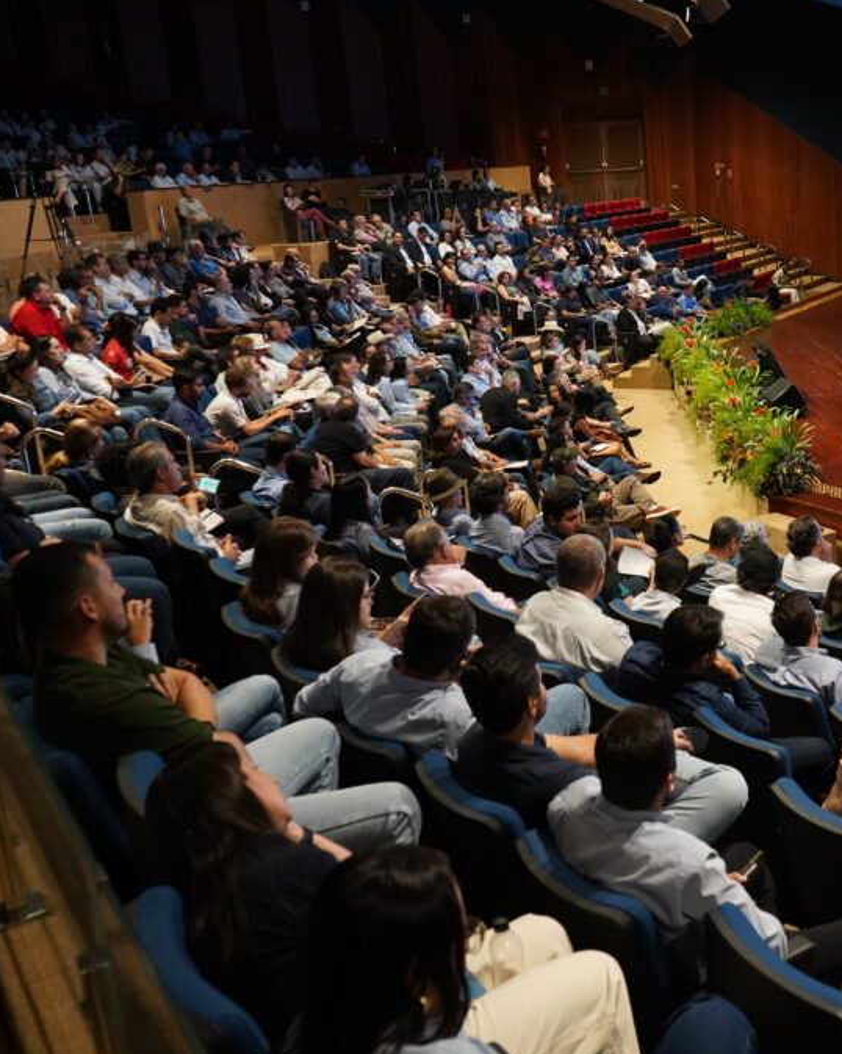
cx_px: 671
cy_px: 532
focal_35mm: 40
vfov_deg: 45.8
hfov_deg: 36.1
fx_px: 1247
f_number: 5.6
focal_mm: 28
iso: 5000
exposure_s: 1/100
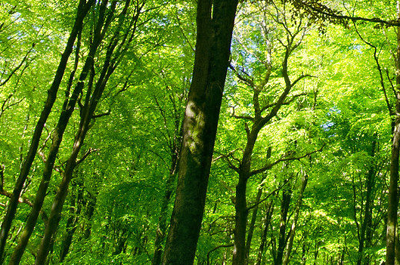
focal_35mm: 68
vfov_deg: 17.6
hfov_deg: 26.5
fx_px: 754
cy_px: -151
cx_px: 476
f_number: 6.3
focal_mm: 10
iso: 400
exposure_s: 1/40
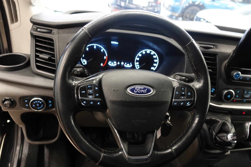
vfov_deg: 53.1
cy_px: 84
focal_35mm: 24
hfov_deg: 73.7
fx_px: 167
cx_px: 126
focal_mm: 9.4
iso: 800
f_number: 1.8
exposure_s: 1/30
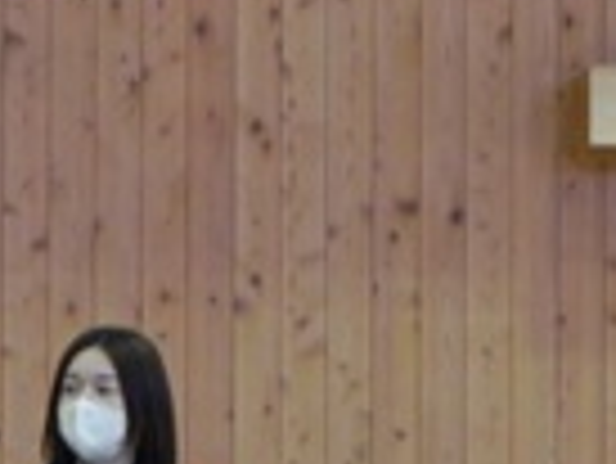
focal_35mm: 383
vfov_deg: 3.9
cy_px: 336
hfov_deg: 5.1
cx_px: -126
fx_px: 6822
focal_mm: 25.7
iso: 364
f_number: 4.5
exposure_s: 1/30
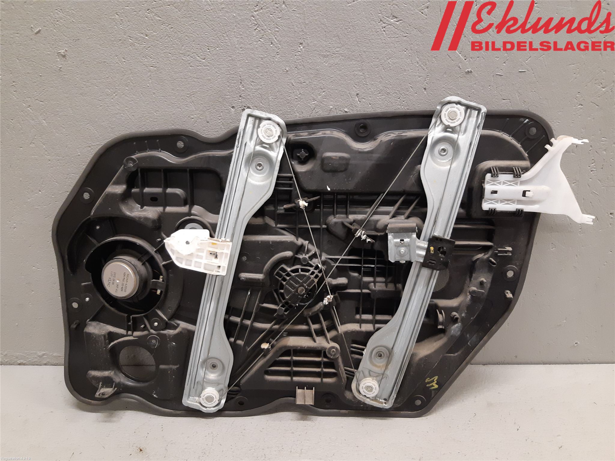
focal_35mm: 26
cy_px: 230
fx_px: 462
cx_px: 308
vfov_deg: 53.1
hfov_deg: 67.3
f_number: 1.7
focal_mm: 3.93
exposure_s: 1/50
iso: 200
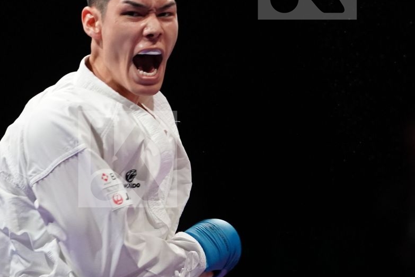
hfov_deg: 4.5
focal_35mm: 460
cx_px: 307
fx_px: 5302
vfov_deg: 3.0
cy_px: 159
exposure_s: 1/1000
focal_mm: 200
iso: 3200
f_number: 2.8
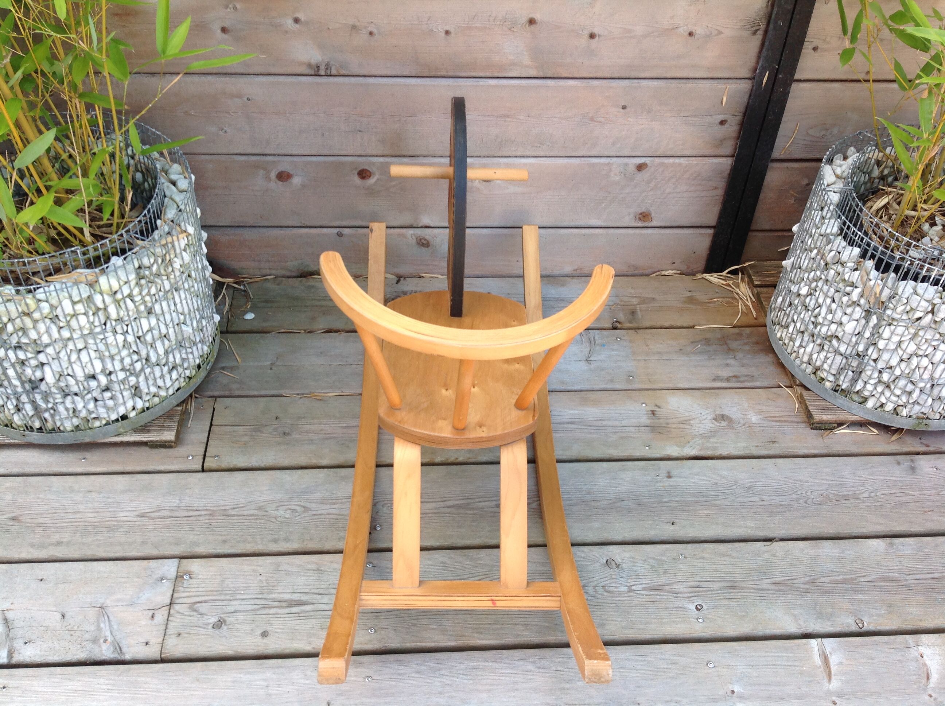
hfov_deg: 52.7
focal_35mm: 35
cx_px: 472
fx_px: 954
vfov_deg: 40.6
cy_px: 353
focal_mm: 4.28
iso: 50
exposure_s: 1/192
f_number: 2.4
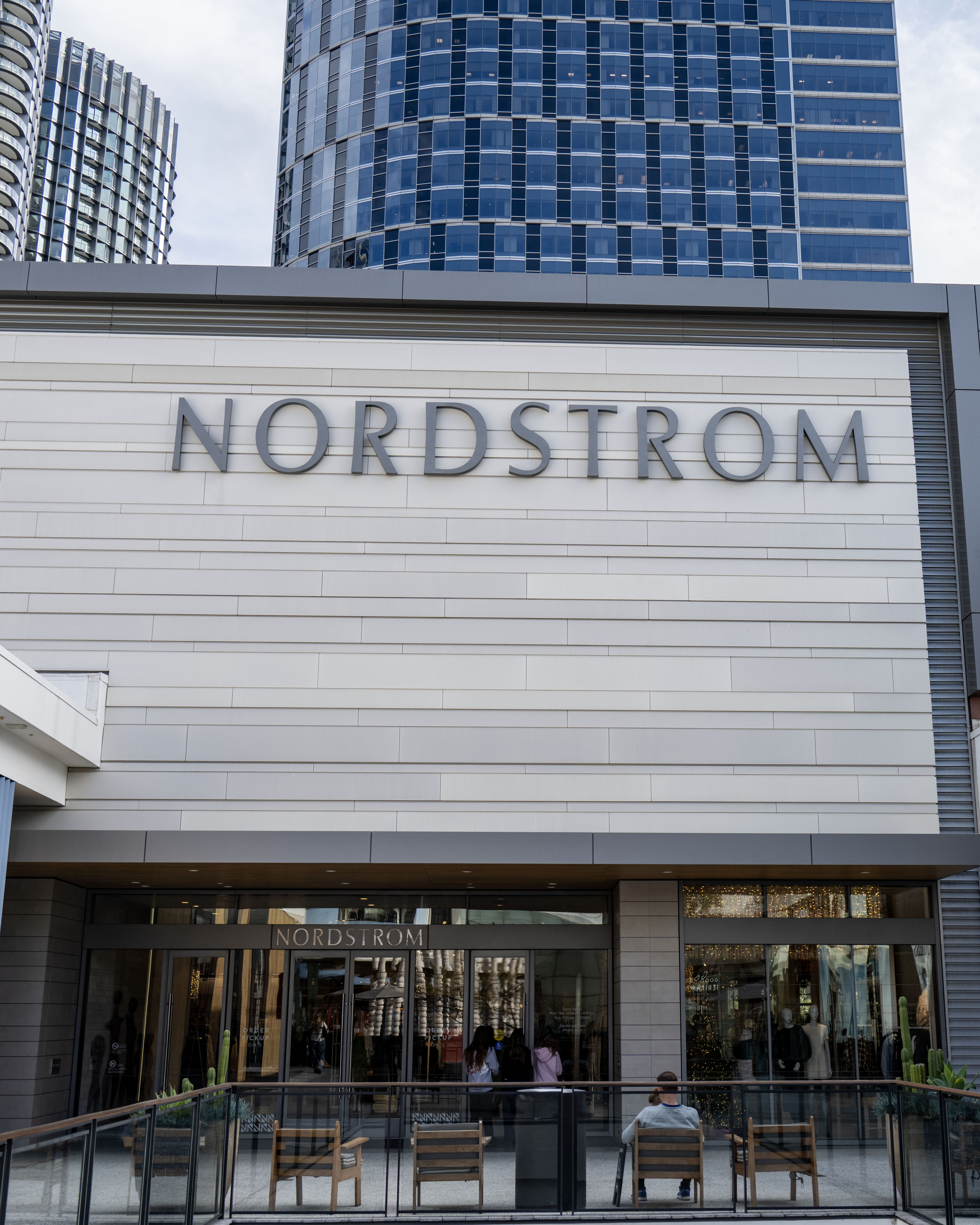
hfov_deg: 37.2
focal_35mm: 40
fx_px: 1450
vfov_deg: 45.8
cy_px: 620
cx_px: 587
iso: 160
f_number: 8
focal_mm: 28
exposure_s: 1/160
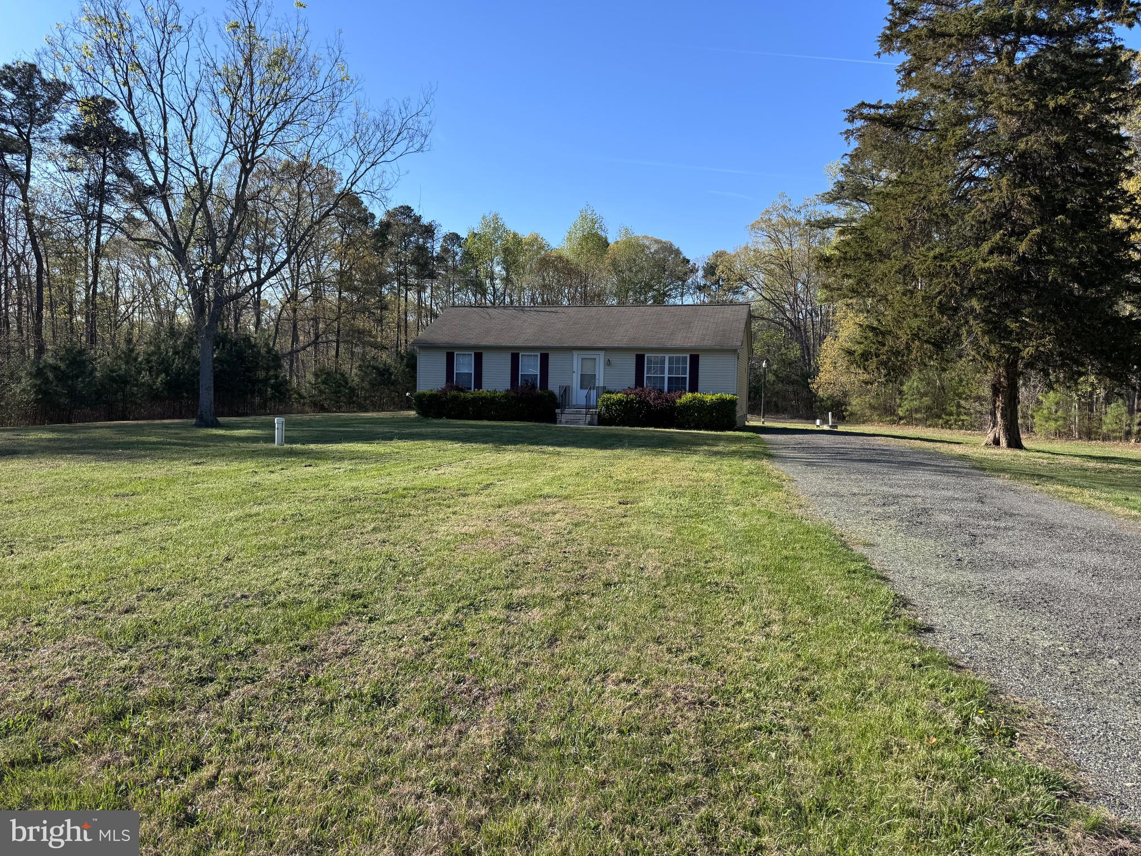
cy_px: 428
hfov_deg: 71.6
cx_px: 570
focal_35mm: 24
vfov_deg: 56.8
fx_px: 791
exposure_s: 1/2710
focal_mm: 6.76
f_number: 1.78
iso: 80
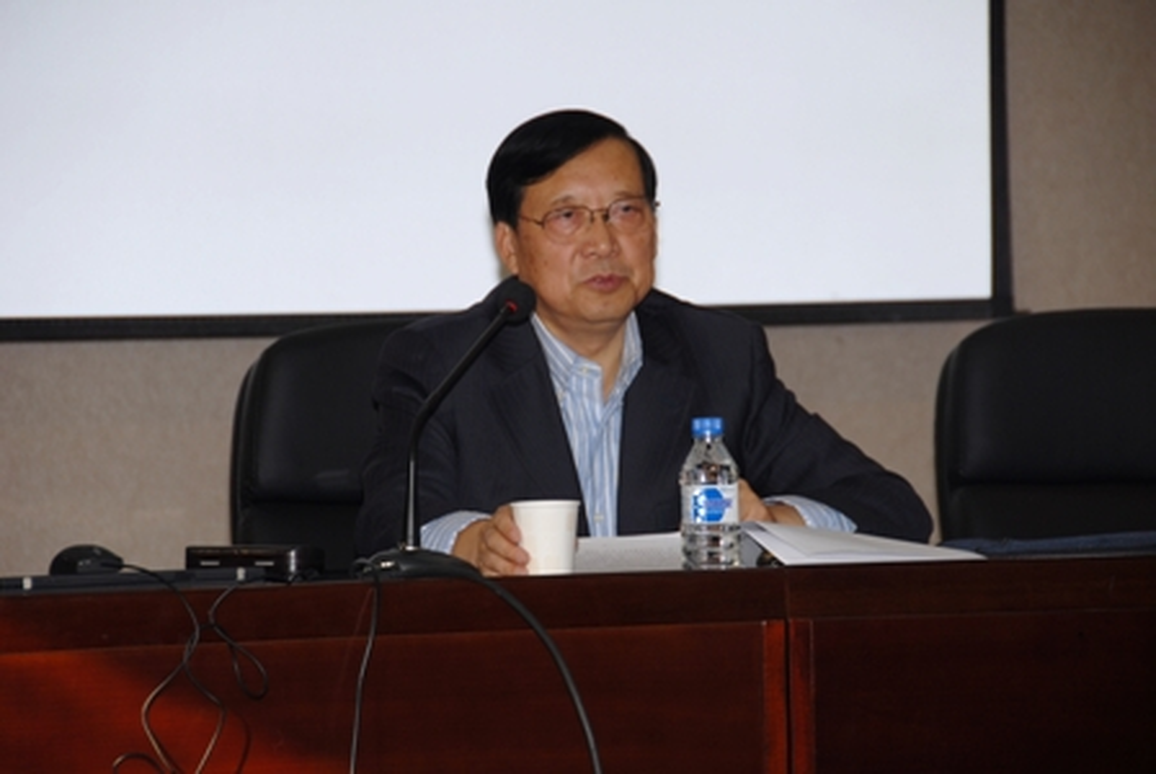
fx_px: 6511
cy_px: 387
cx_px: 578
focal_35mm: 202
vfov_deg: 6.8
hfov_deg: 10.1
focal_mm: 135
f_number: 5.6
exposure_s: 1/60
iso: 100
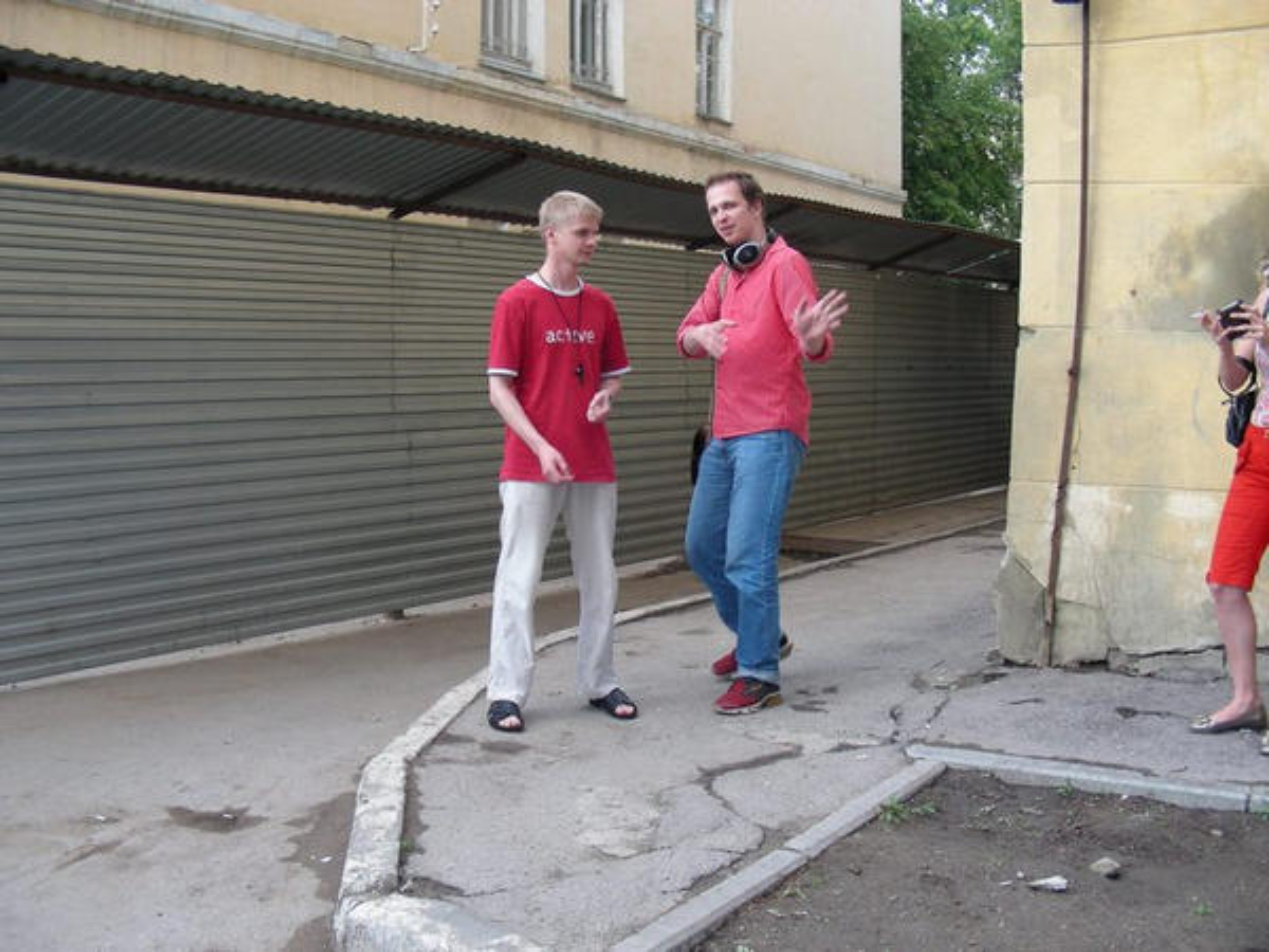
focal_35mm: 38
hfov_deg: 49.0
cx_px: 634
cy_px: 476
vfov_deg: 37.7
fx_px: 1393
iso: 72
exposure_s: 1/30
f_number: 3.5
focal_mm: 6.3
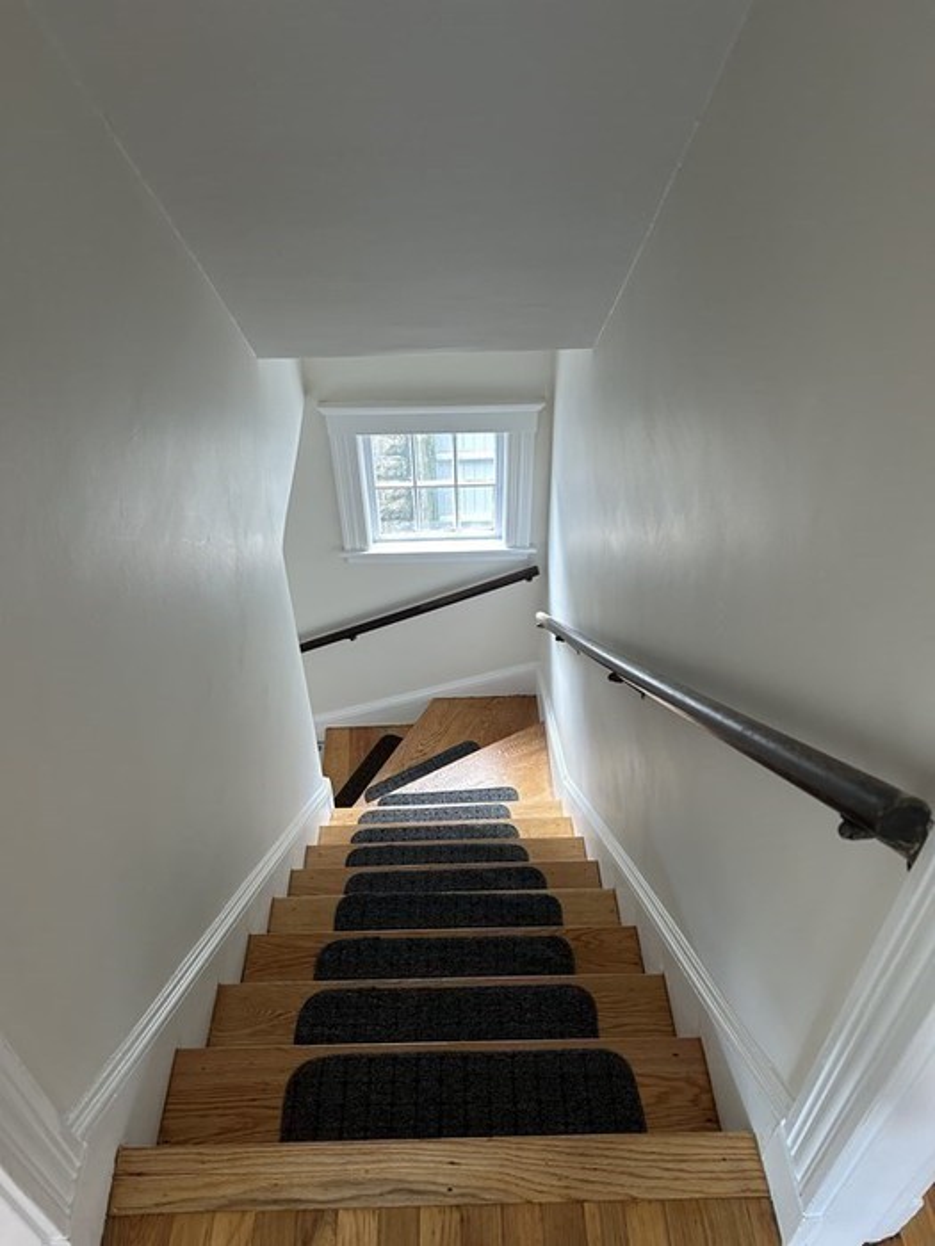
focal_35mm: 26
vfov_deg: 67.3
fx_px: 936
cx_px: 468
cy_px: 623
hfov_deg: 53.1
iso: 125
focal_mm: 5.7
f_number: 1.5
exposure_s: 1/83
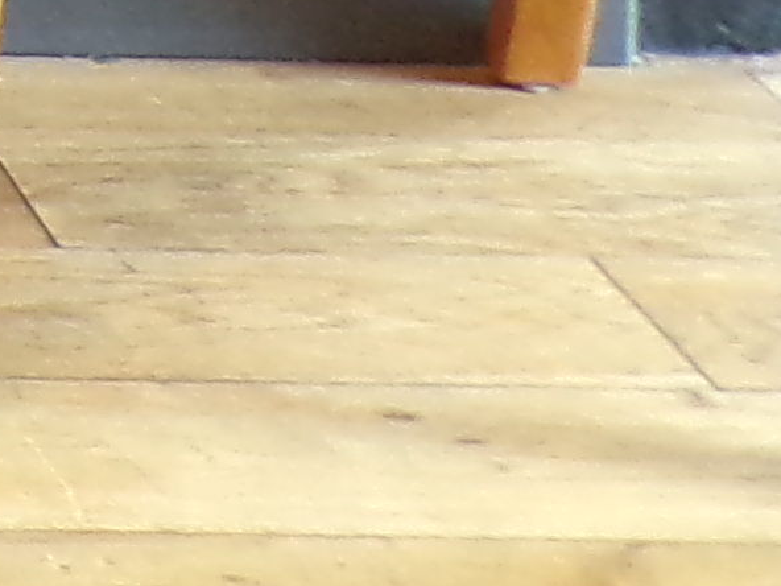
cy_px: -1111
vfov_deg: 6.3
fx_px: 4918
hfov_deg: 7.9
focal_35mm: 218
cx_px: -1496
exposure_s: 1/17
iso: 231
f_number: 3.1
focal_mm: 5
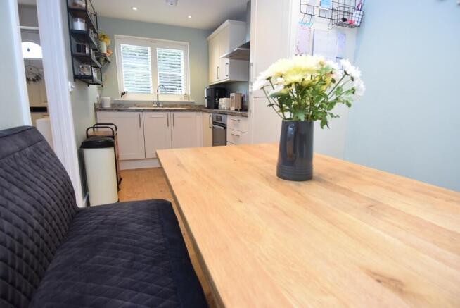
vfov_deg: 67.5
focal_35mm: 18
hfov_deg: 90.0
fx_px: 230
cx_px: 230
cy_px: 154
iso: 500
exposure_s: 1/60
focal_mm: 12
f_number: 4
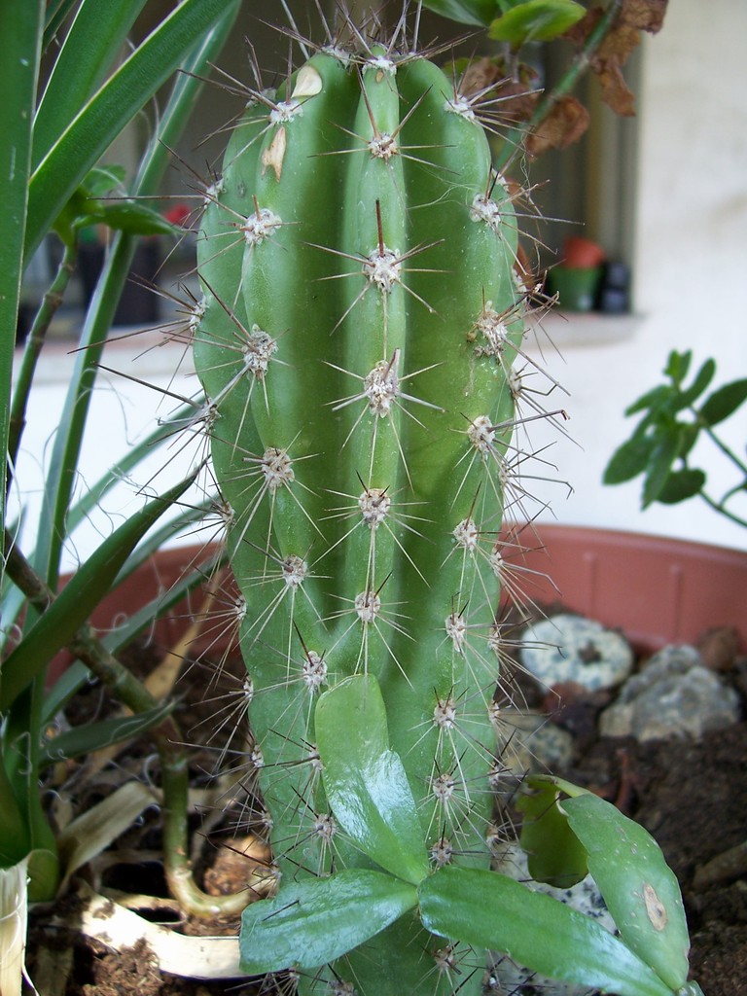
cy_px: 498
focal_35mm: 34
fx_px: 978
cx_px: 374
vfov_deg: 54.0
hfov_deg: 41.8
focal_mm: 5.6
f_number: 2.7
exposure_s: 1/45
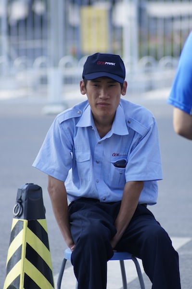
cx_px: 96
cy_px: 144
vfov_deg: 4.6
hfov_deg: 3.0
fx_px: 3606
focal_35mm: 450
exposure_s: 1/500
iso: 250
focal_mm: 300
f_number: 5.6
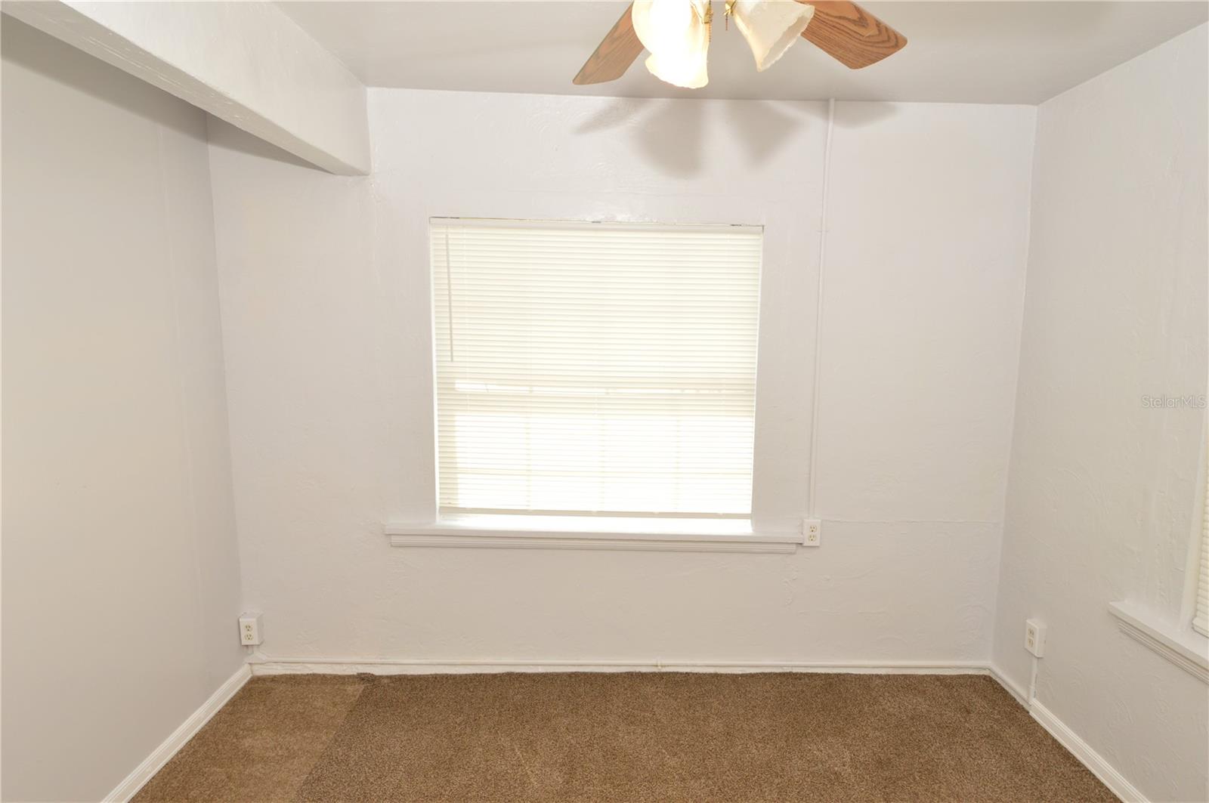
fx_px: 604
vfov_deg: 67.3
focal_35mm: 18
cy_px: 402
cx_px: 604
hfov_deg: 90.1
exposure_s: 1/80
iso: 400
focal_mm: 12
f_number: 8
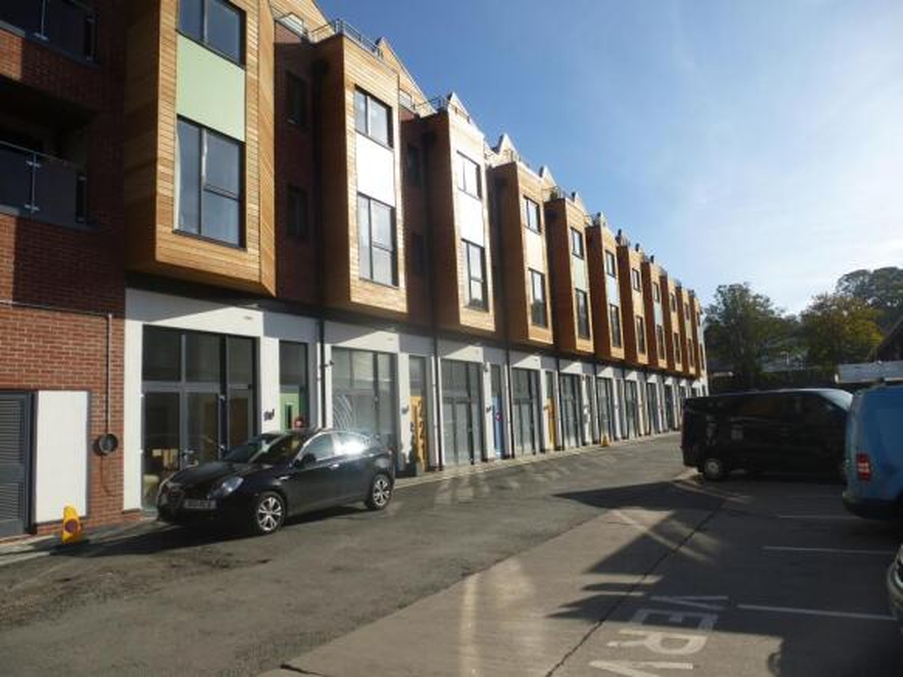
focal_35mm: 24
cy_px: 338
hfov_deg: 71.6
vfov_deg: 56.8
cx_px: 452
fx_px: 626
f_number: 4
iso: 100
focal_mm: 4.3
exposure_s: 1/1000
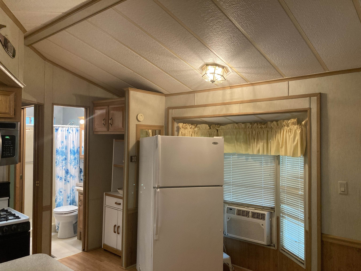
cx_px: 180
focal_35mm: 28
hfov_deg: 63.4
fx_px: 292
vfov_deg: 49.7
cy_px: 136
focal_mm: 3.99
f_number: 1.8
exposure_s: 1/60
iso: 320
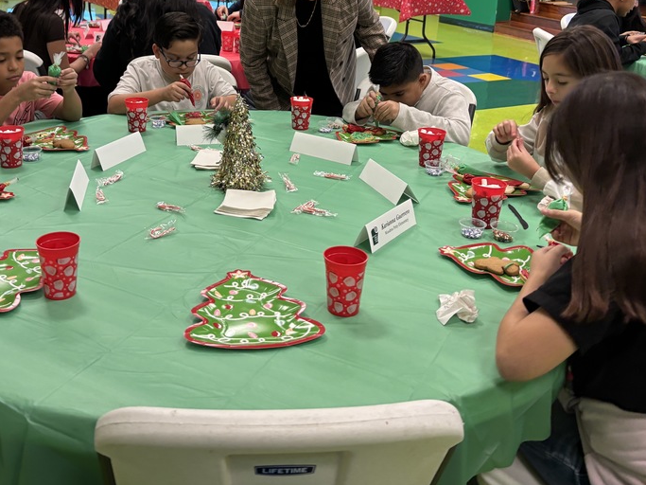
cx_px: 255
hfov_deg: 47.6
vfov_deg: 36.0
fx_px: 728
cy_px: 124
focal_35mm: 39
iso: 125
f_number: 1.6
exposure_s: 1/60
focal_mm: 5.96
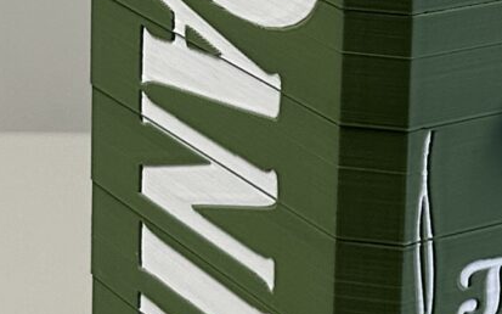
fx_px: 2339
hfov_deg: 12.2
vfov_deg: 7.6
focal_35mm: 171
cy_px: -117
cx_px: 423
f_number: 1.5
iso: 125
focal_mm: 5.7
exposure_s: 1/100
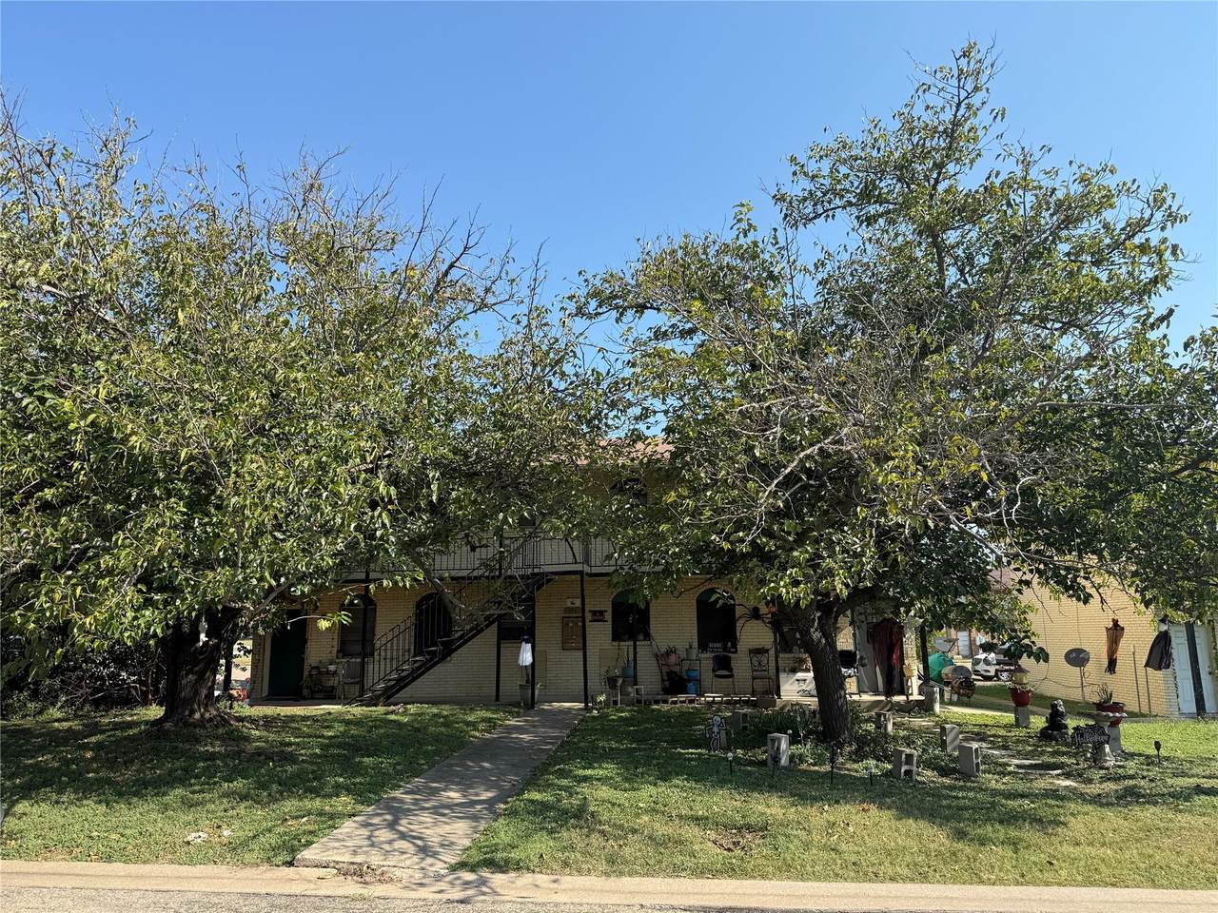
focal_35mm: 24
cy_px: 456
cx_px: 609
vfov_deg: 56.8
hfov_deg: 71.6
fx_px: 844
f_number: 1.78
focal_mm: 6.76
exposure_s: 1/1727
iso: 80
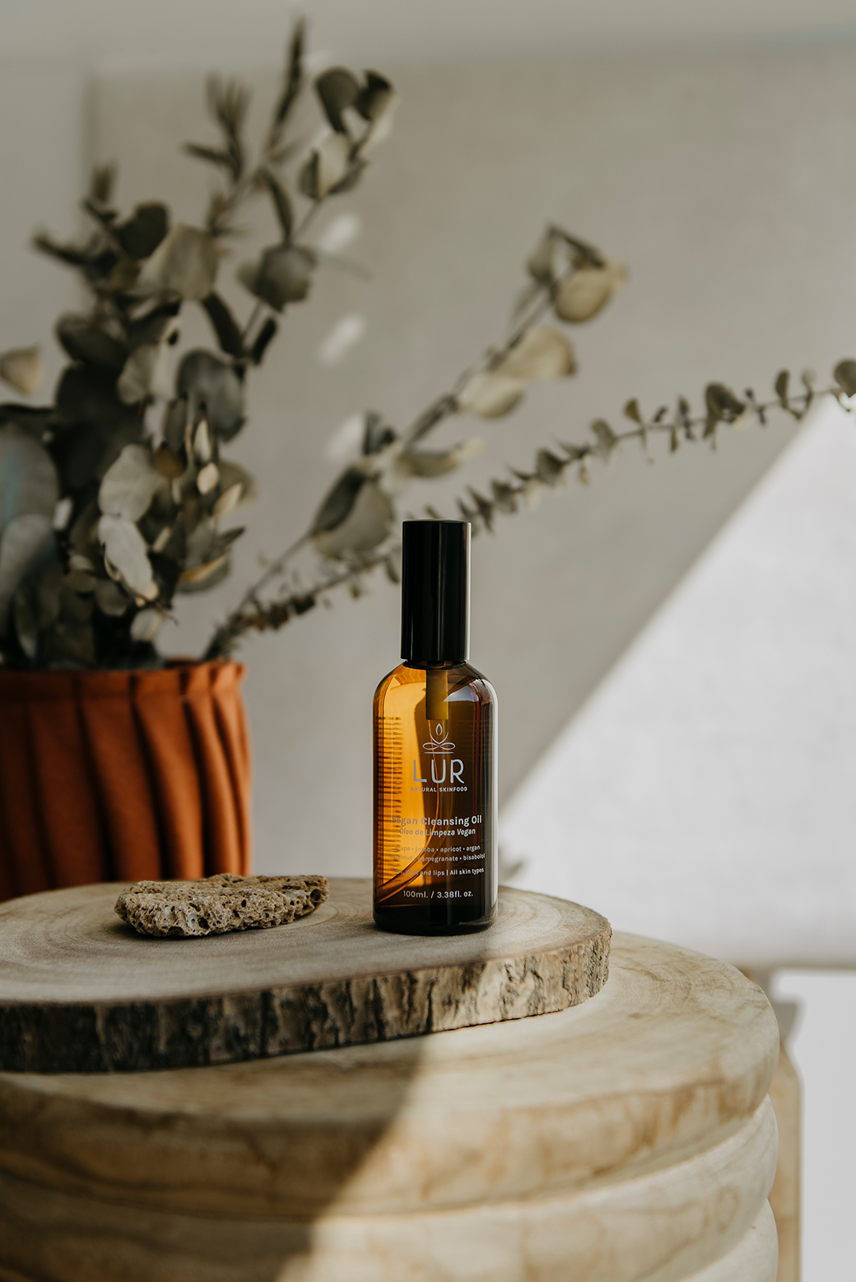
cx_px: 428
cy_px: 641
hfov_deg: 30.5
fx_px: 1568
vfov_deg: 44.5
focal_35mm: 44
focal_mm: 44
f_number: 3.2
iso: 100
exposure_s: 1/400
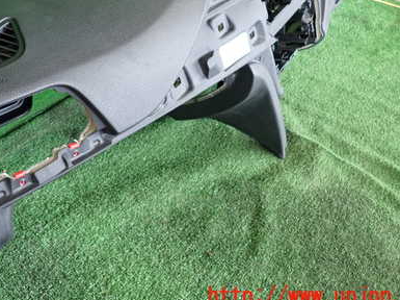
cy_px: 75
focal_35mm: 39
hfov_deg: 47.1
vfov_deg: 35.9
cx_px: 131
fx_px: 450
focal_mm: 4.5
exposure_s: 1/125
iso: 400
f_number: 2
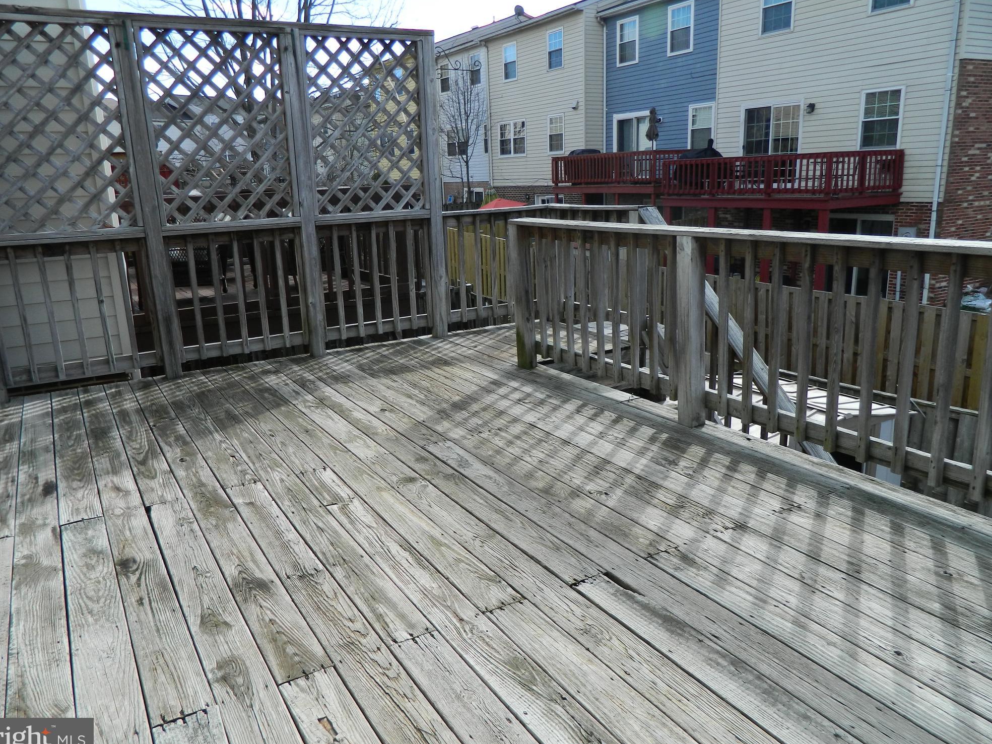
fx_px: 745
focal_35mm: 26
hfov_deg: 67.3
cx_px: 484
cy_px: 372
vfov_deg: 53.1
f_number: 3.1
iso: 80
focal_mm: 4.5
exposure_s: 1/500
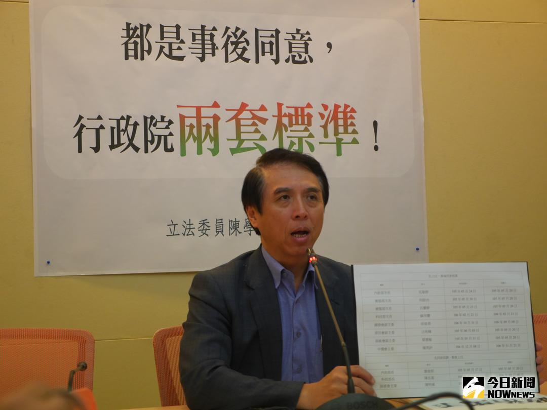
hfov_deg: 32.2
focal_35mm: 60
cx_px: 274
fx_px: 948
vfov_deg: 24.4
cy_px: 205
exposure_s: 1/200
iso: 1000
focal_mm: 30
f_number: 2.8
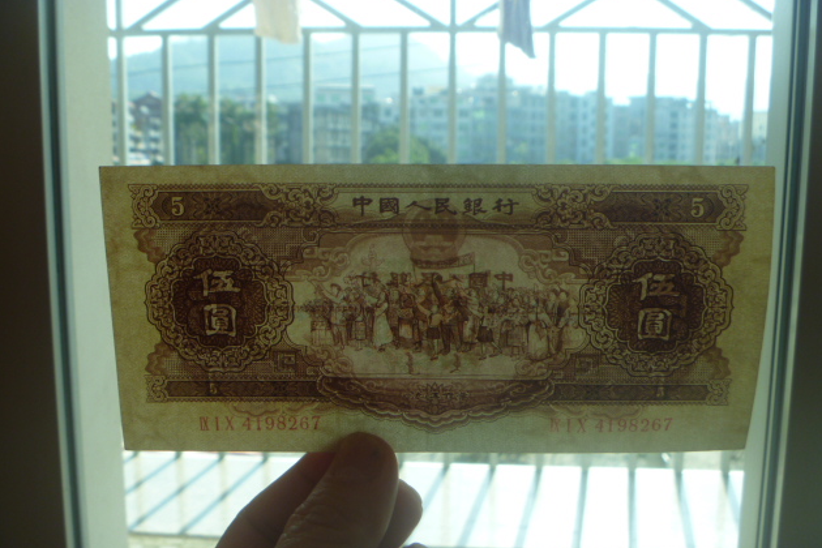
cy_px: 295
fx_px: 845
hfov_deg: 51.9
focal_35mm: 37
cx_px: 410
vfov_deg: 35.9
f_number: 3.5
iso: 80
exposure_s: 1/160
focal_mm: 6.3
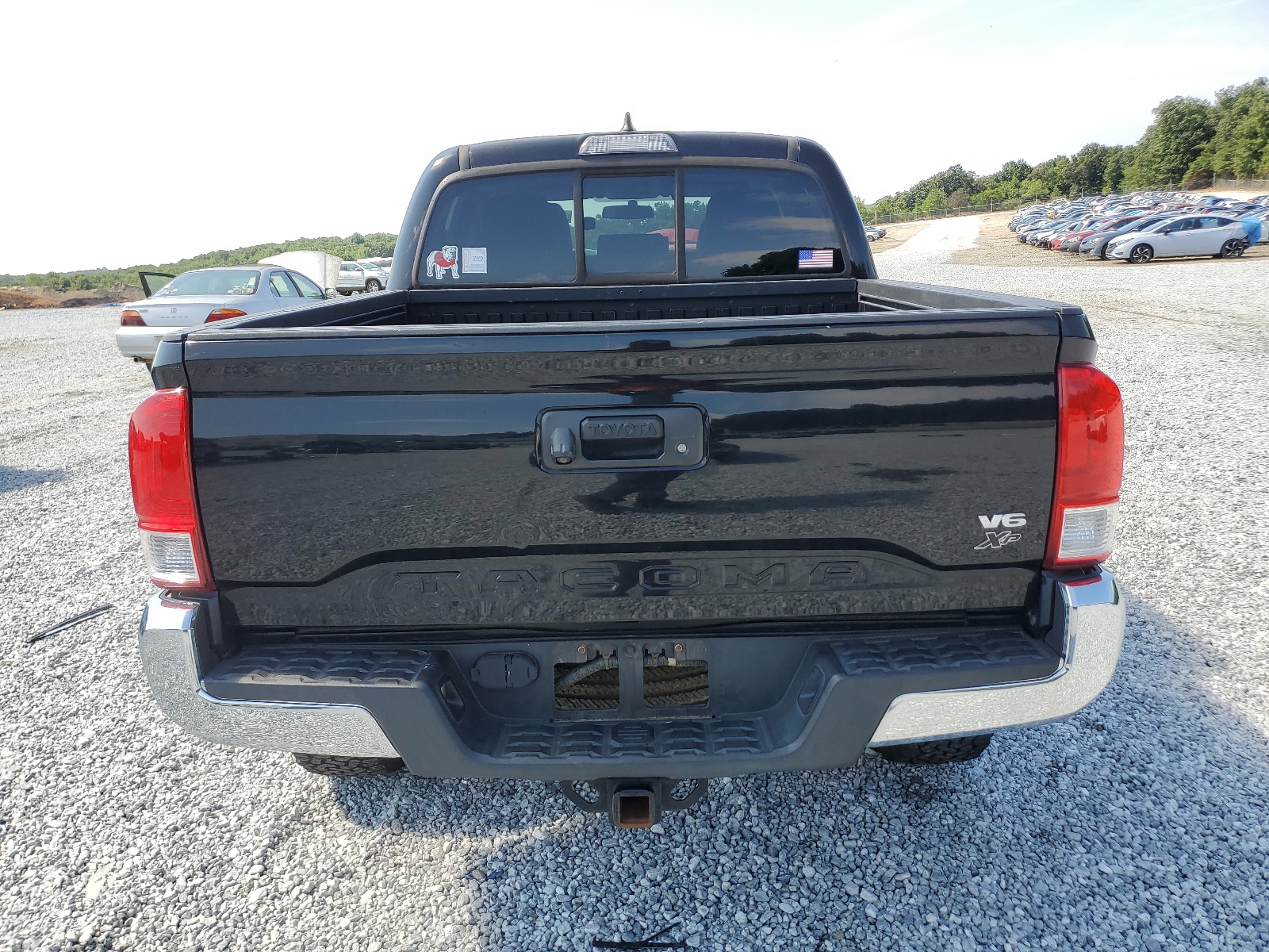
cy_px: 476
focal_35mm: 26
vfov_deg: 53.1
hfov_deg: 67.3
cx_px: 634
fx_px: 953
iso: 50
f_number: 1.5
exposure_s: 1/1111
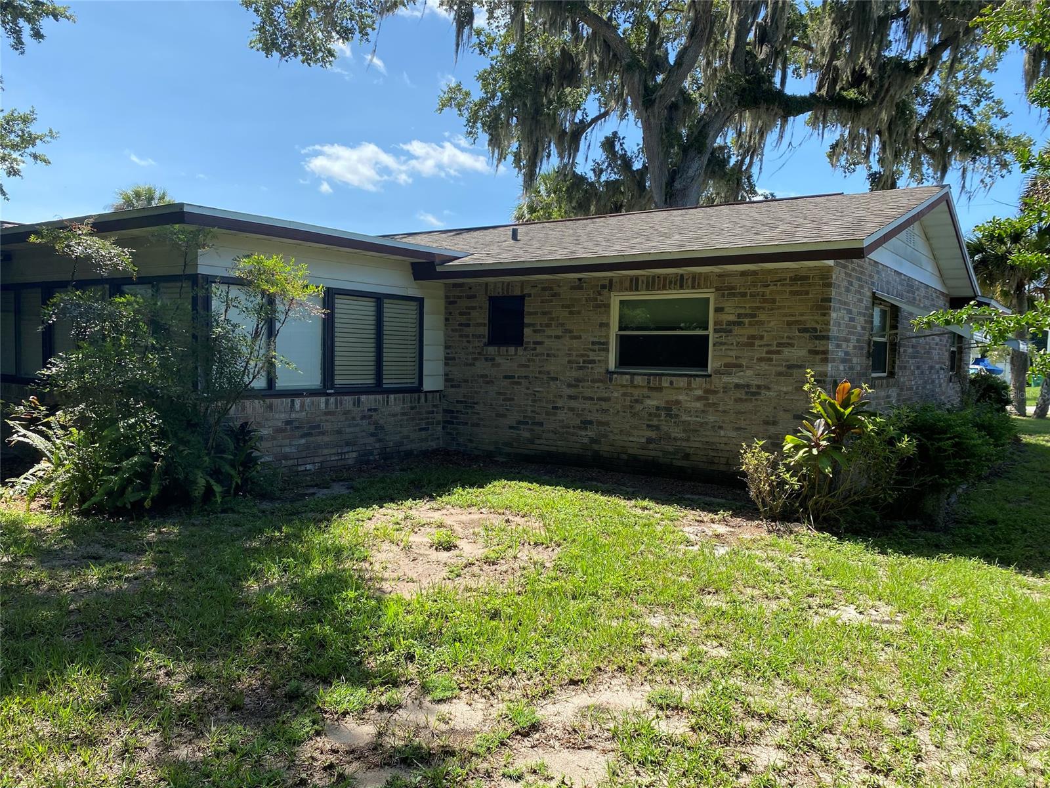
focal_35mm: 26
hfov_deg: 67.3
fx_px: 789
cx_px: 525
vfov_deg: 53.1
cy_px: 394
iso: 32
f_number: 1.8
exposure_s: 1/1287
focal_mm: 4.25
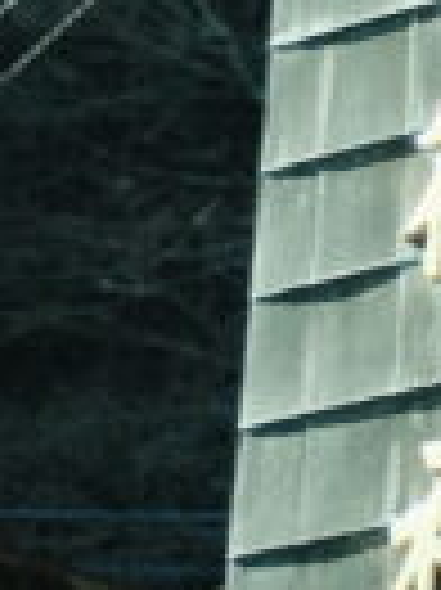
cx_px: 853
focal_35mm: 339
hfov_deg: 4.3
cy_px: -297
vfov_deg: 5.8
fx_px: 5768
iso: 400
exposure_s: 1/600
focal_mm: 30.2
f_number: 2.8
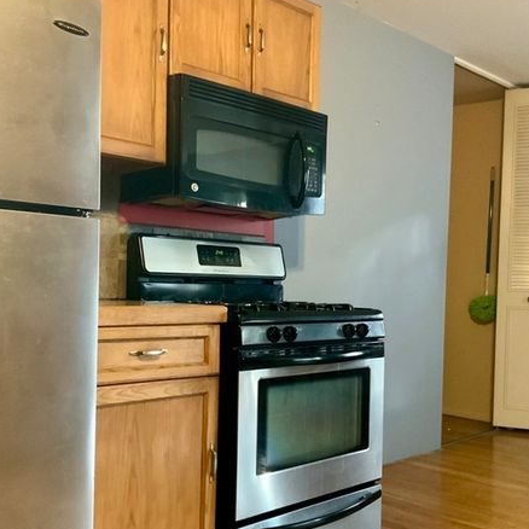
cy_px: 312
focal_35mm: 39
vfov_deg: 42.7
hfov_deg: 42.8
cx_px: 269
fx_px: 674
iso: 400
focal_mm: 3
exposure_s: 1/30
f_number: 1.8
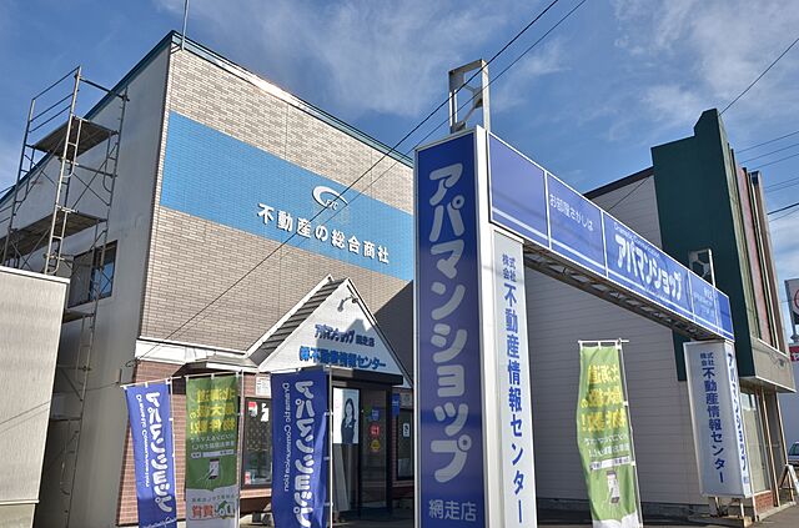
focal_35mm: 27
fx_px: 598
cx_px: 400
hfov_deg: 67.5
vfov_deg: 47.7
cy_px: 264
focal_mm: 18
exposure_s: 1/60
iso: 100
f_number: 22
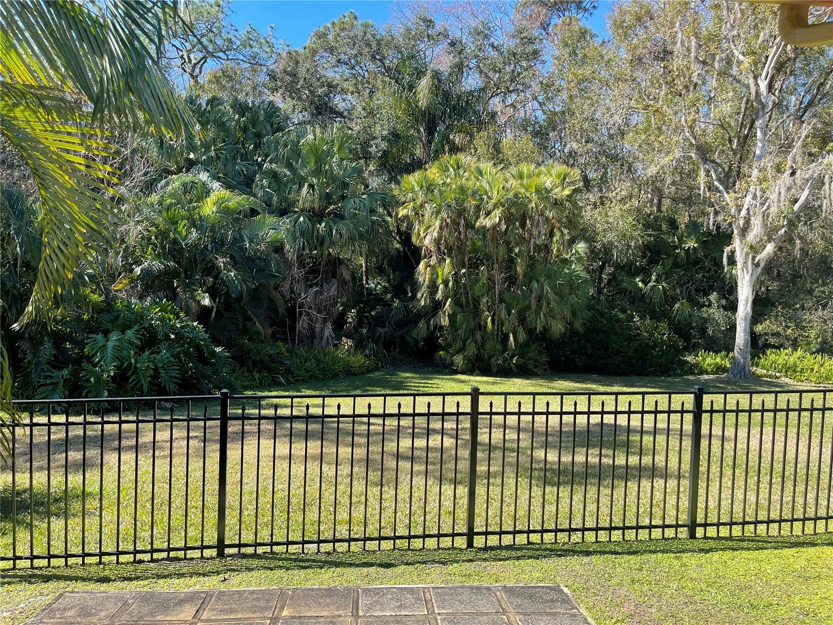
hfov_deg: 69.4
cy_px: 312
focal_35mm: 25
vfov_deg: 54.9
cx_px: 416
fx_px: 602
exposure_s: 1/916
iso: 32
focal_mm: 5.1
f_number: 1.6
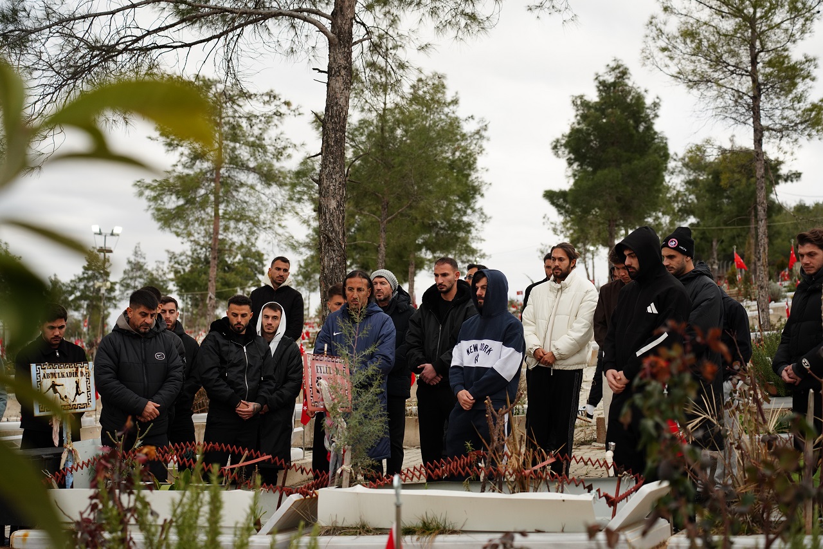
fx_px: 1143
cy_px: 274
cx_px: 412
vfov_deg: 27.0
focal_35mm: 50
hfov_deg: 39.6
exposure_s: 1/800
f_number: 3.2
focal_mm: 50
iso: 640
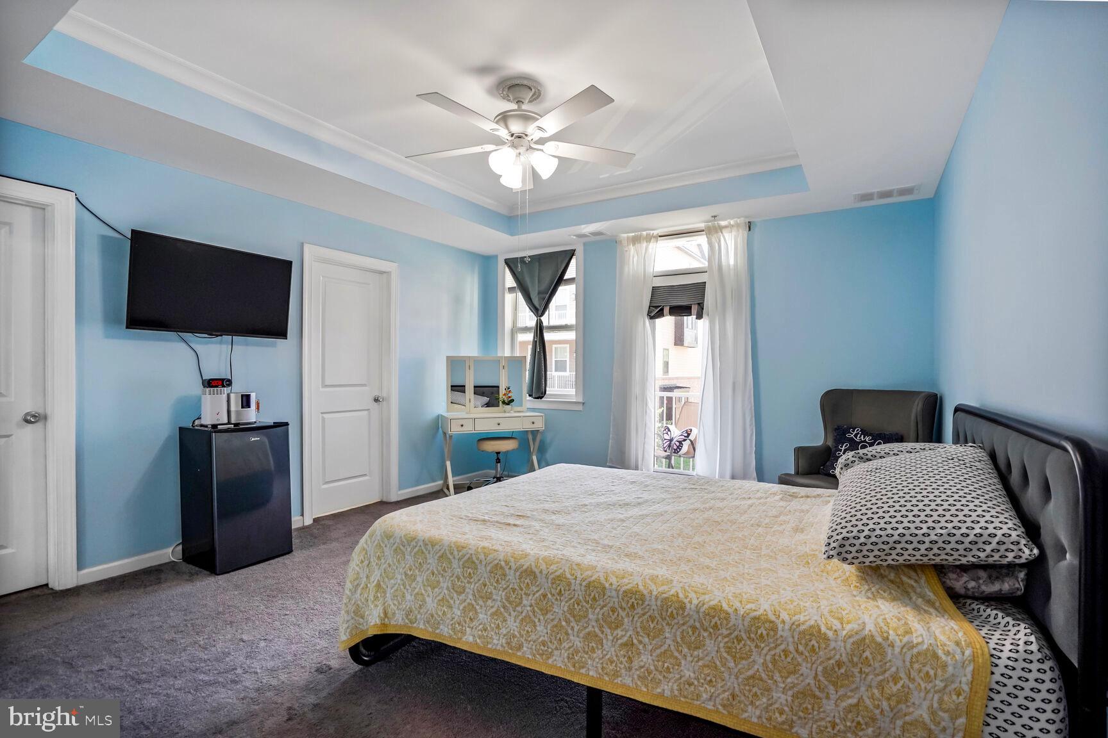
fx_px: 492
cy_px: 369
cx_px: 554
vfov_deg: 73.7
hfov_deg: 96.7
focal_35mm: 16
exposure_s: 1/30
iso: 800
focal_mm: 16
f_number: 8
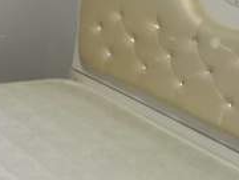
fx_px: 552
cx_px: -162
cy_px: 155
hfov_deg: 19.6
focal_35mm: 80
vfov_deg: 18.2
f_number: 1.8
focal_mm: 4.4
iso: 400
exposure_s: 1/33.3
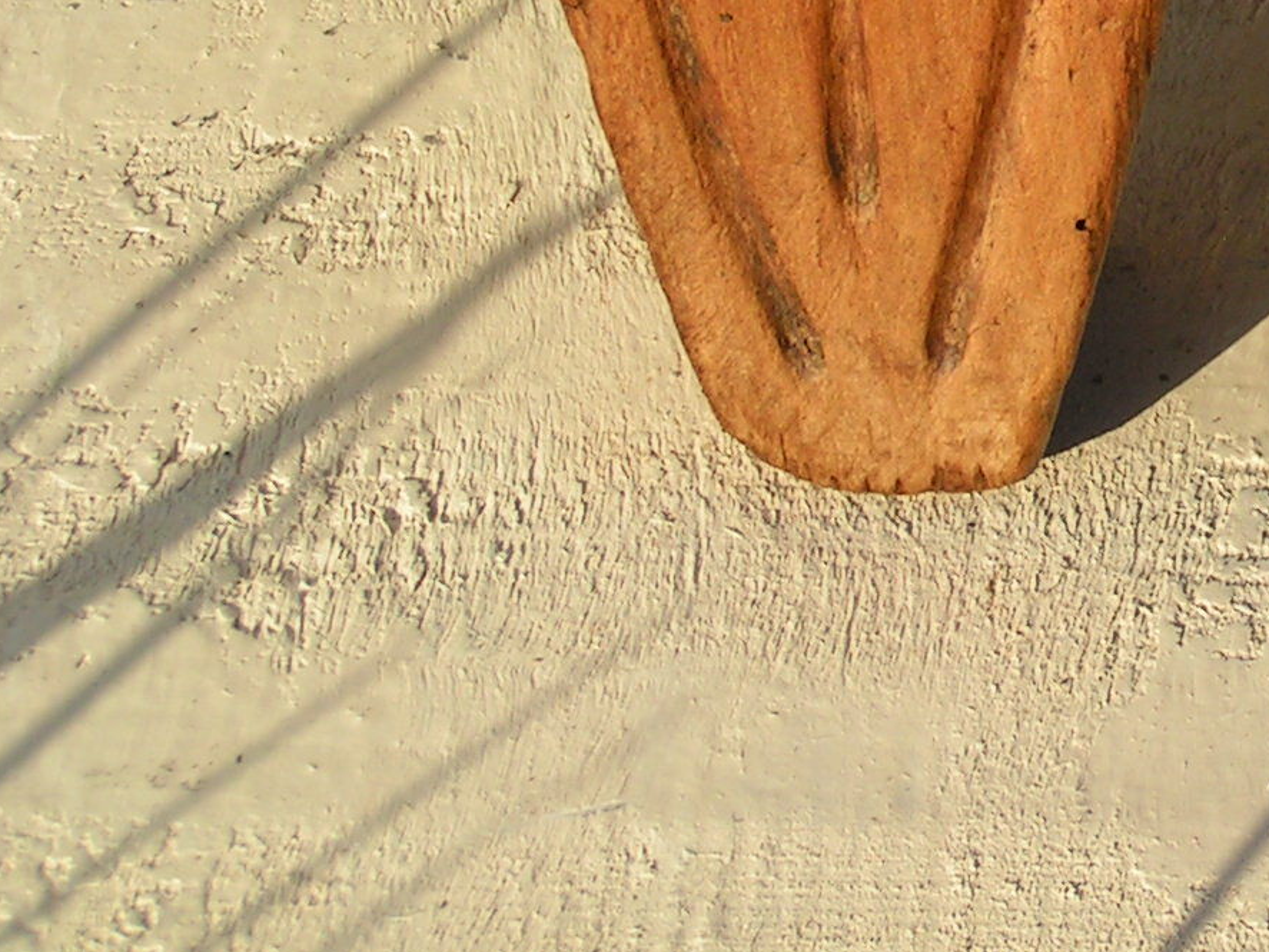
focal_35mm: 120
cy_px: -23
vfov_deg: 12.2
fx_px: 4401
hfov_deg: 16.0
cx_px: 1391
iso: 50
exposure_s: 1/250
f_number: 5
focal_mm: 8
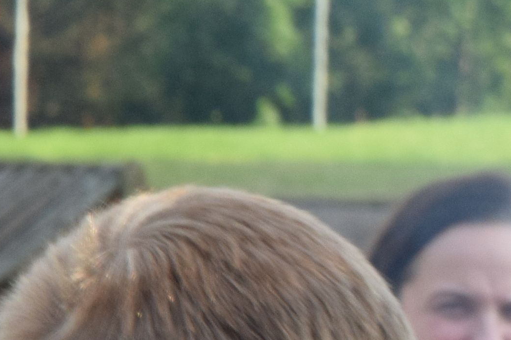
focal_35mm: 731
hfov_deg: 2.8
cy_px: 205
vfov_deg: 1.9
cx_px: 1044
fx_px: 10373
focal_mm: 85
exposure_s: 1/80
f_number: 14
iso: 400
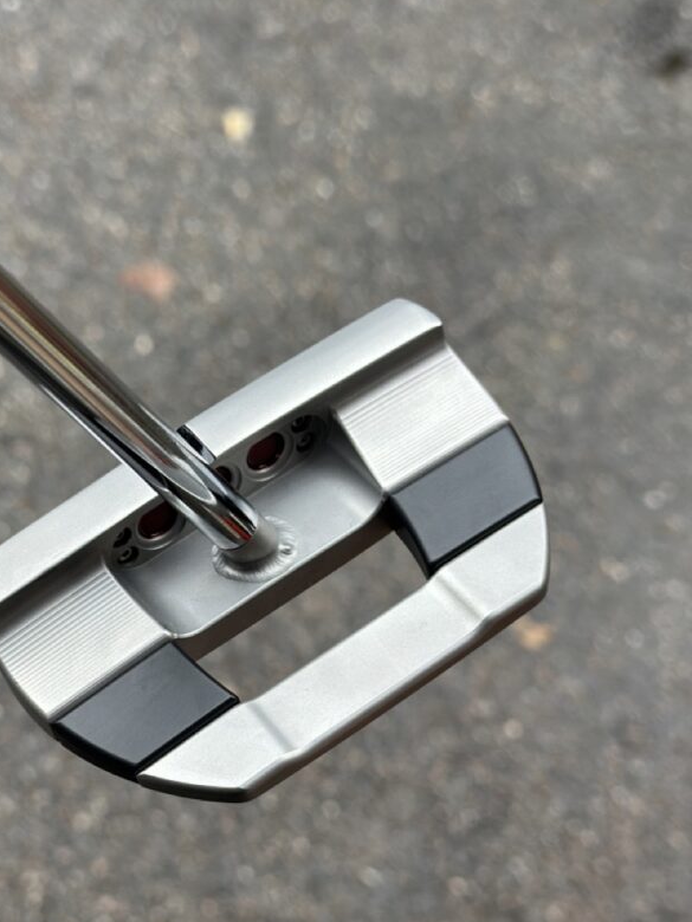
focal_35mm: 63
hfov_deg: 23.2
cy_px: 553
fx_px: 1679
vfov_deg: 30.6
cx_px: 257
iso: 64
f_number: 1.78
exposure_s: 1/121
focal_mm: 6.86
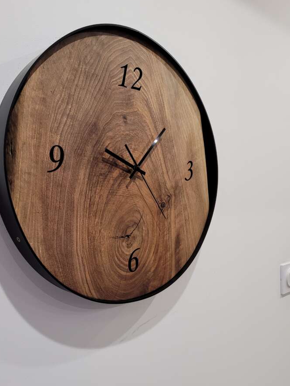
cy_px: 202
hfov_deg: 46.7
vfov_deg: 59.9
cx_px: 126
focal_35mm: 30
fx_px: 335
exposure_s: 1/100
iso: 320
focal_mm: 5.4
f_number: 1.8
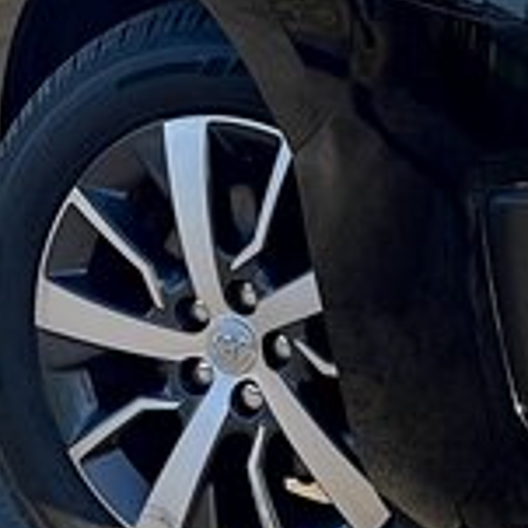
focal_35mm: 244
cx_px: 556
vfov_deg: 7.0
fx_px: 4211
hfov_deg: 7.1
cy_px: -329
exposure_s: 1/461
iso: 25
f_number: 2
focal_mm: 6
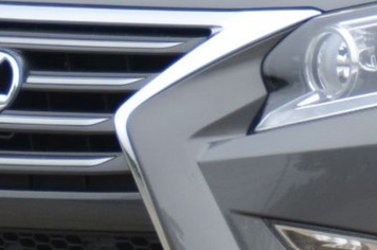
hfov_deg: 1.9
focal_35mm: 1106
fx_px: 11556
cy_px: -16
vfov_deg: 1.2
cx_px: 940
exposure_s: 1/1000
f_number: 5.3
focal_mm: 105
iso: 450
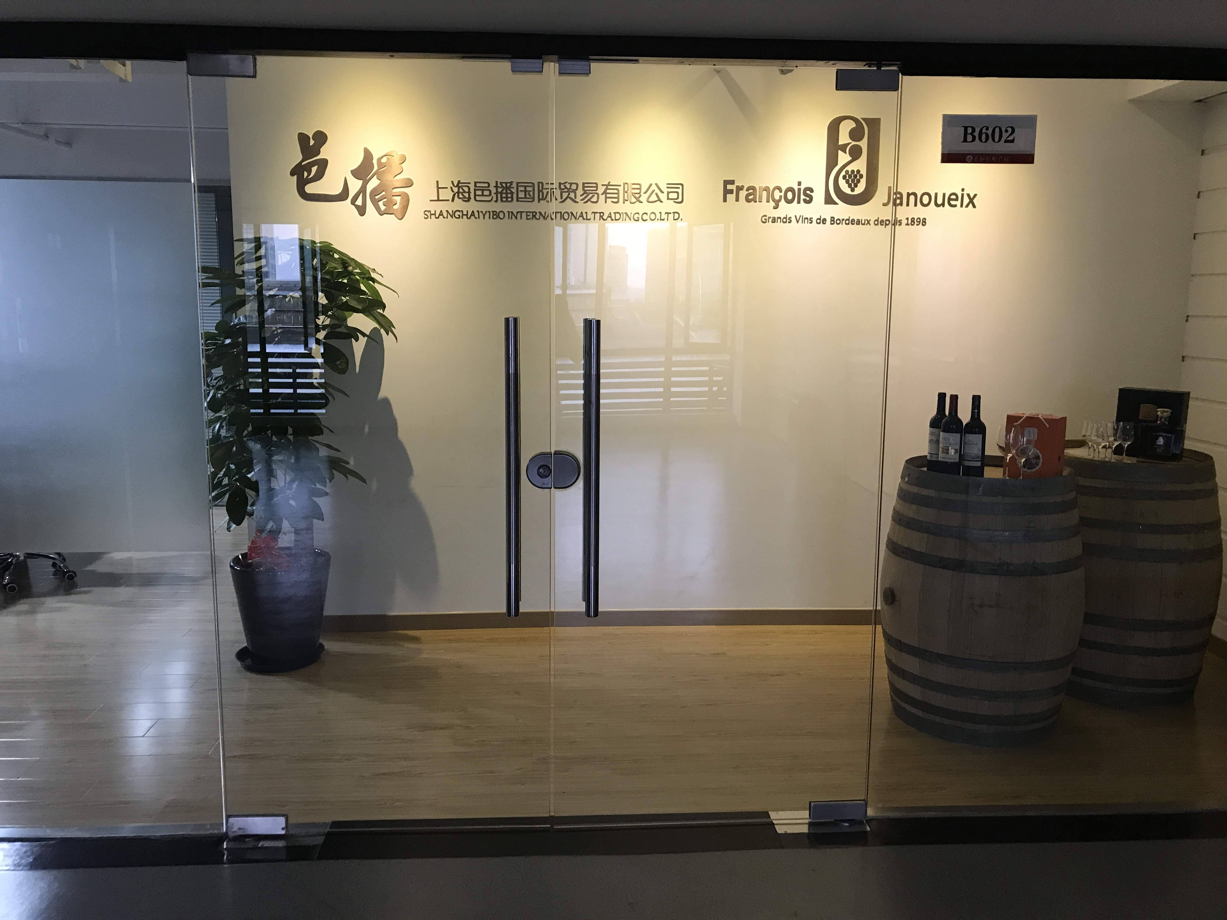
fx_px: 992
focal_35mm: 28
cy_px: 460
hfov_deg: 63.4
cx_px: 614
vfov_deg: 49.7
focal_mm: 3.99
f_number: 1.8
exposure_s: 1/17
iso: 64
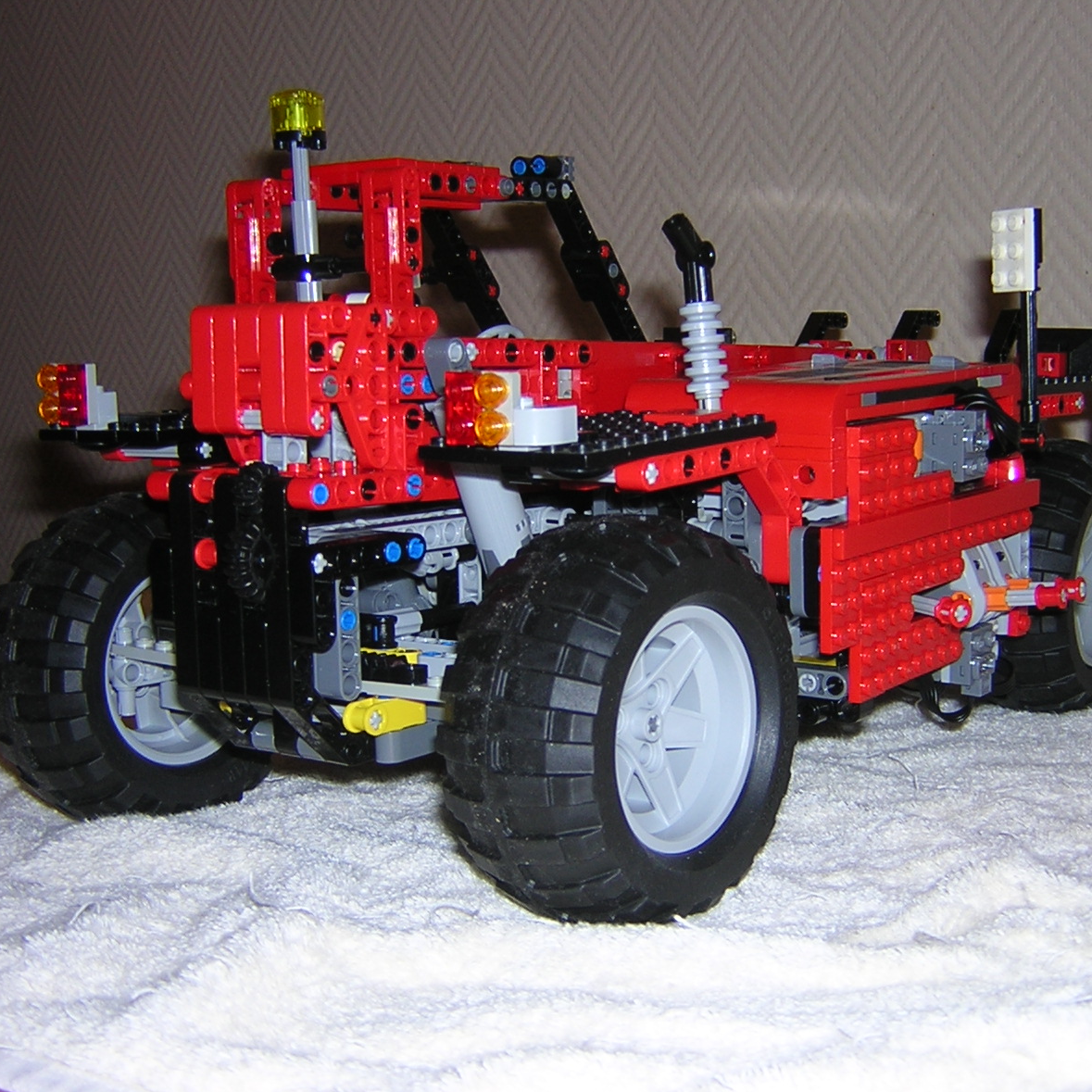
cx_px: 647
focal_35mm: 48
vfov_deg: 35.4
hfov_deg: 35.3
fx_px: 1713
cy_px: 546
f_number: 2.7
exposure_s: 1/60.1
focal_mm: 5.2
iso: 100
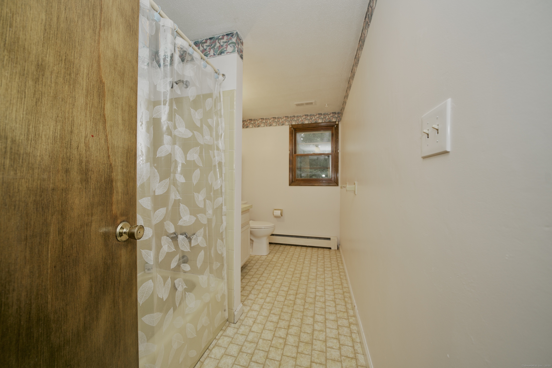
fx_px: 184
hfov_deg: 112.6
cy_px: 184
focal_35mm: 12
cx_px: 276
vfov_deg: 90.0
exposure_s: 1/60
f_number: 4
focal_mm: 12
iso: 1000
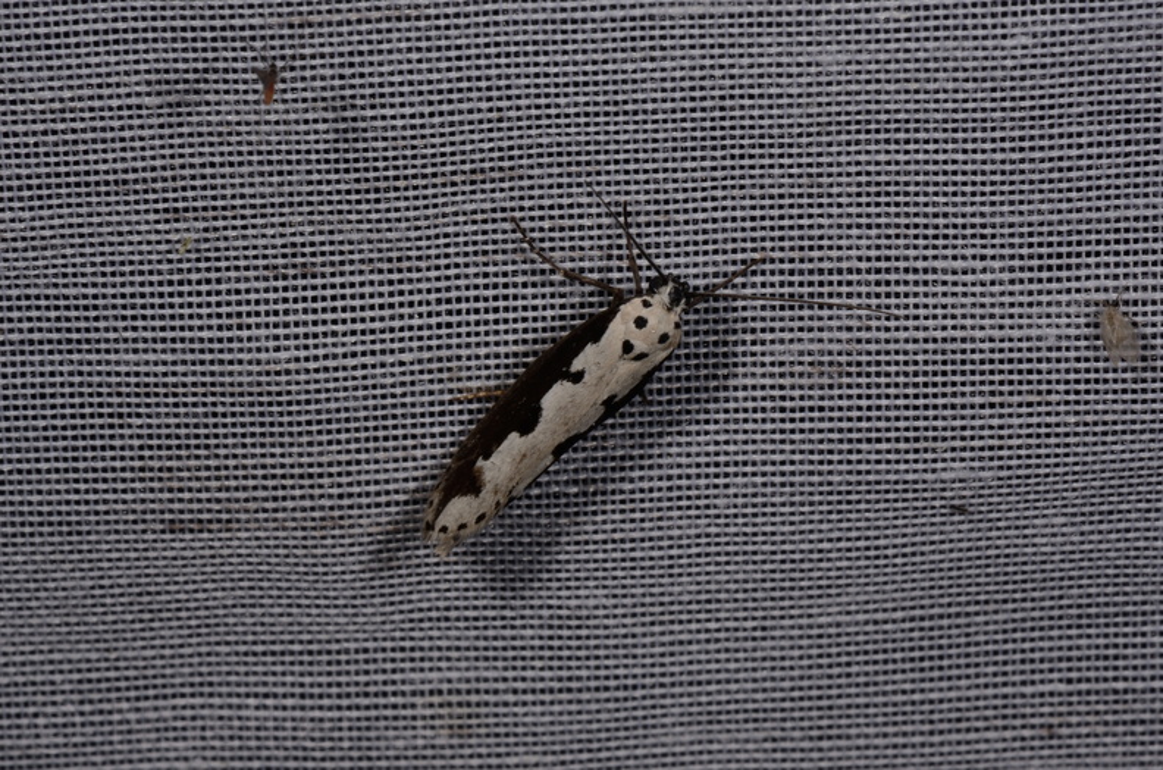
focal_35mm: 128
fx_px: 4109
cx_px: 582
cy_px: 385
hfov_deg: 16.1
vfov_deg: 10.7
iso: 100
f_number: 32
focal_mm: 85
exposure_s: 1/60
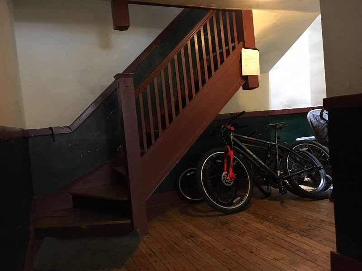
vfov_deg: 48.2
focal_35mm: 29
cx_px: 181
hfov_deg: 61.7
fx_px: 303
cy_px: 136
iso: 320
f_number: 2.2
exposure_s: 1/15
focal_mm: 4.15
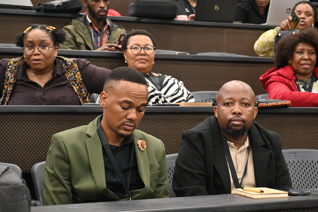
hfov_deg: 27.0
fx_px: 662
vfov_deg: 18.2
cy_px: 106
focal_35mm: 75
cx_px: 159
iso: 3200
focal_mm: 50
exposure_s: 1/125
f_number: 4.5
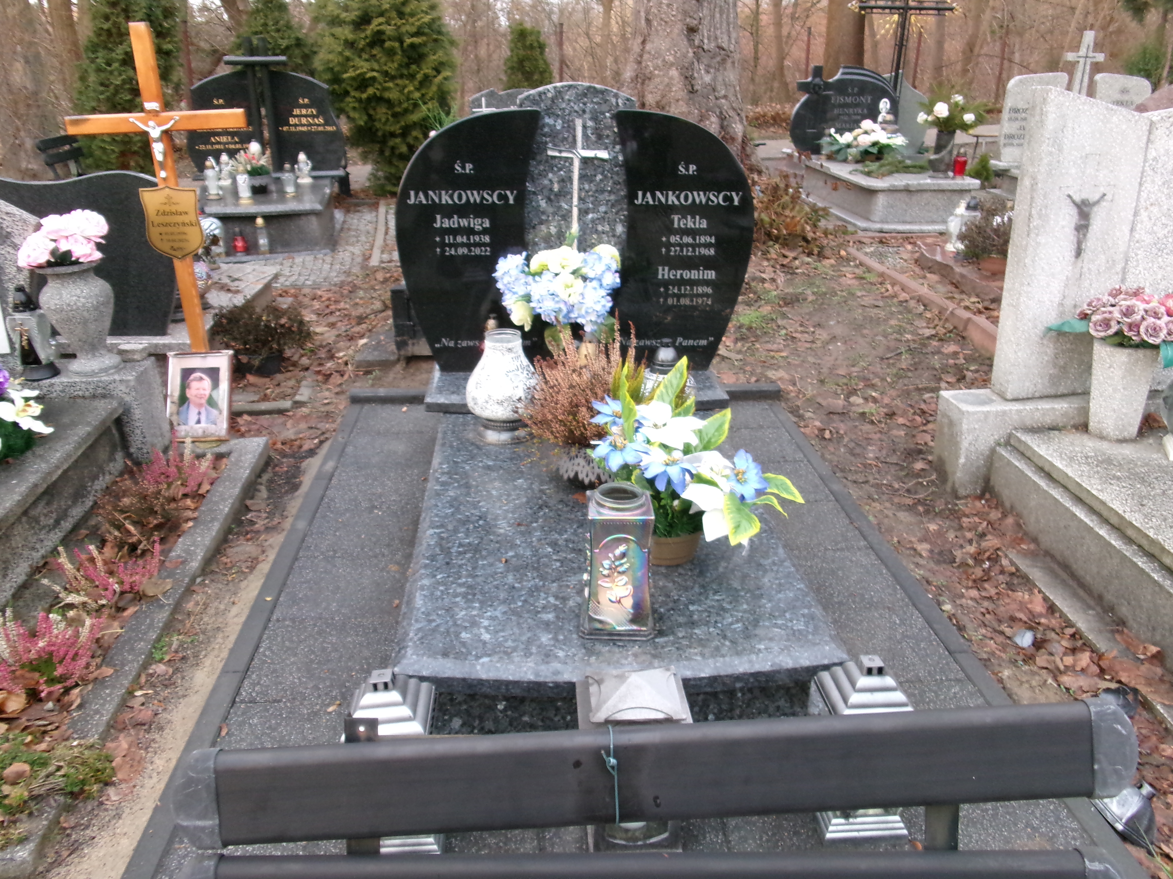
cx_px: 586
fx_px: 949
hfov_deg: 63.4
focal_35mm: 28
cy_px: 440
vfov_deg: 49.7
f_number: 3.9
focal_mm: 5.1
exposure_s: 1/34
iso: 284
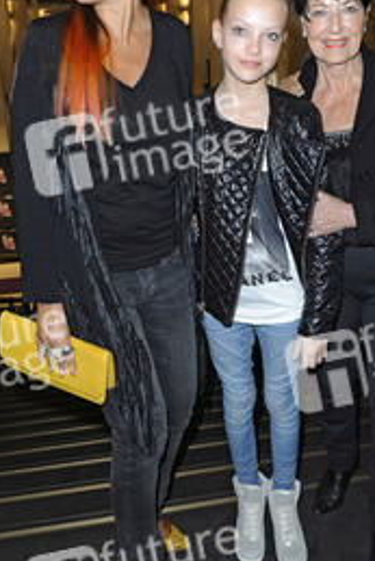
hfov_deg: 36.0
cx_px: 199
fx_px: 577
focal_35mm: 37
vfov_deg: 51.8
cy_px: 253
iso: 1600
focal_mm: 24
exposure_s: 1/60
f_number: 5.6
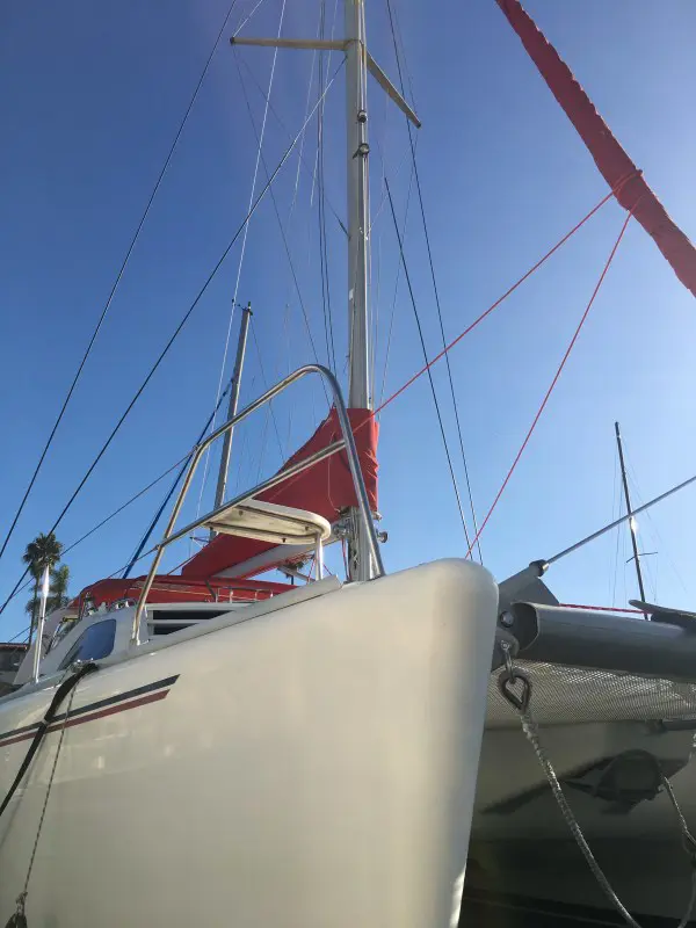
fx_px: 777
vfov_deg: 61.7
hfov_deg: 48.2
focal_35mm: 29
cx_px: 348
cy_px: 464
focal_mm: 4.15
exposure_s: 1/1789
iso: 25
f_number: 2.2
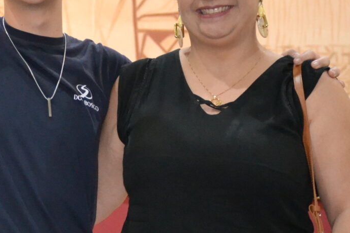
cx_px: -76
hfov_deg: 10.8
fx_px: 1821
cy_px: 133
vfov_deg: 7.3
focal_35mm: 187
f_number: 4.5
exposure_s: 1/60
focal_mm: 45
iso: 3200
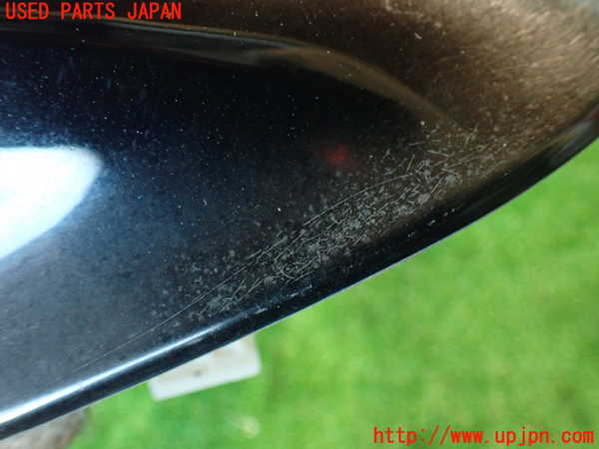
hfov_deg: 56.8
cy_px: 224
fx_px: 554
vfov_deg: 44.2
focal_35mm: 32
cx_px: 300
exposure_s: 1/30
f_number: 2.4
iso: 800
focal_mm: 5.79
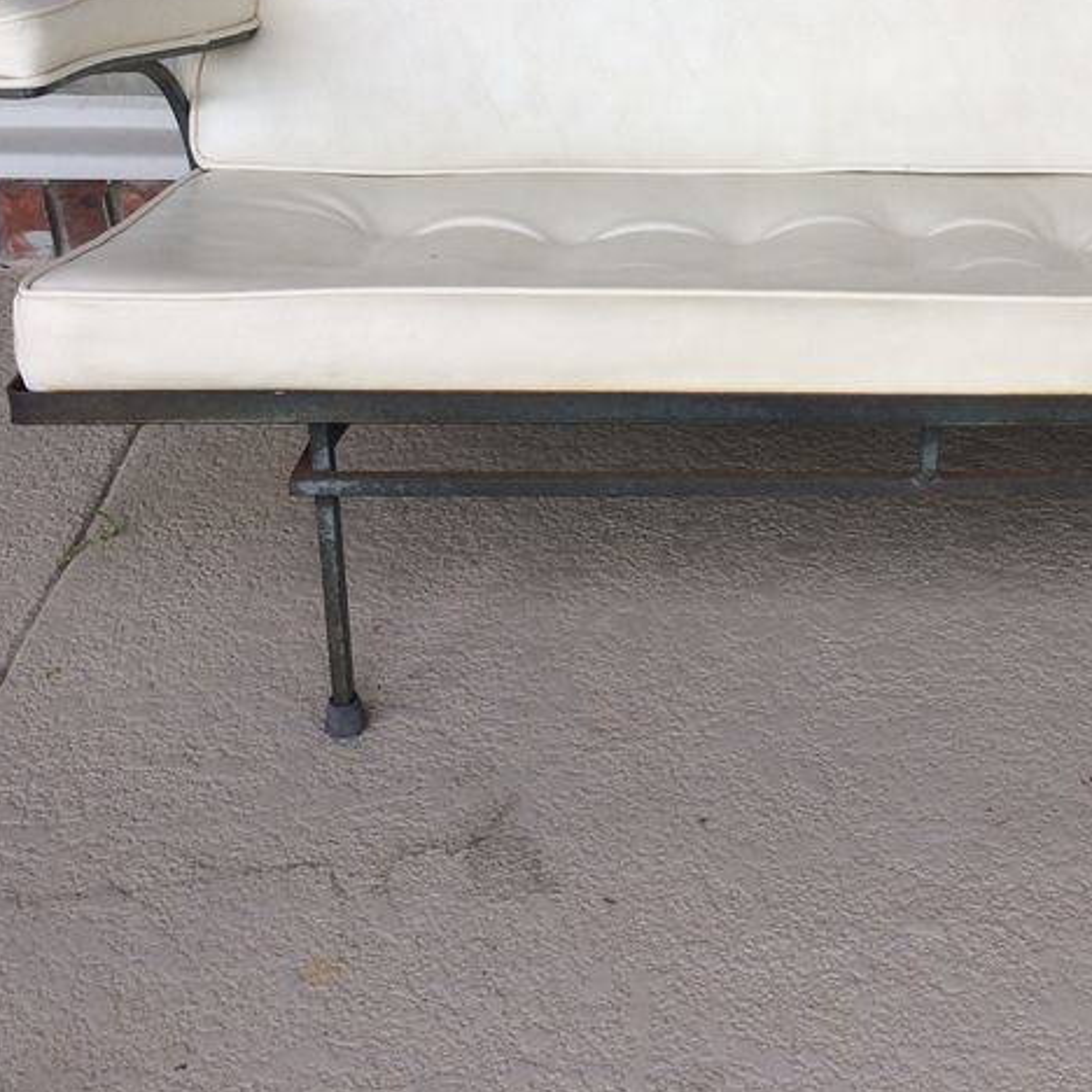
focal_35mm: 51
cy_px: 323
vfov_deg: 33.0
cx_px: 803
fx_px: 1820
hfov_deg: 32.8
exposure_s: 1/122
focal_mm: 4.12
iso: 32
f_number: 2.2
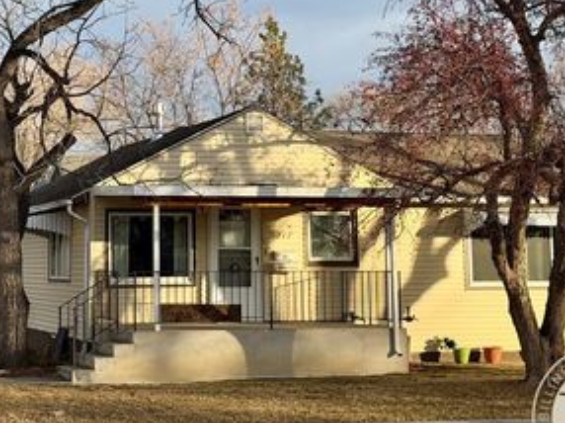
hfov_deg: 23.2
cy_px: 120
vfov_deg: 17.5
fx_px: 1370
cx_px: 186
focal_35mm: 84
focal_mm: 6.76
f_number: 1.78
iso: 64
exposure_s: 1/2208
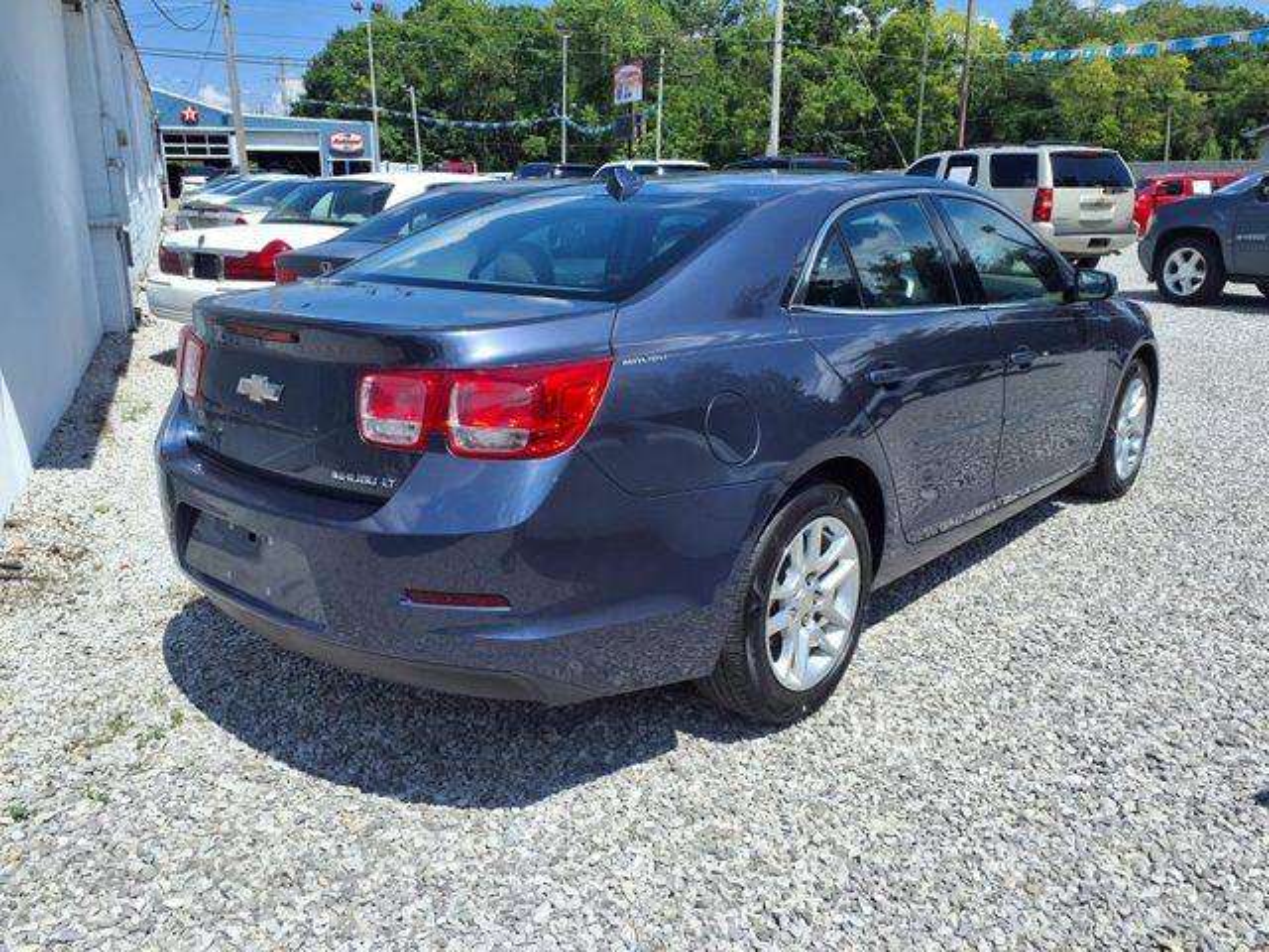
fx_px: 990
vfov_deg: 51.4
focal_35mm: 27
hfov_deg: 65.3
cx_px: 634
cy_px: 476
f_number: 1.9
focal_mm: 3.58
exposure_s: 1/2000
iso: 40
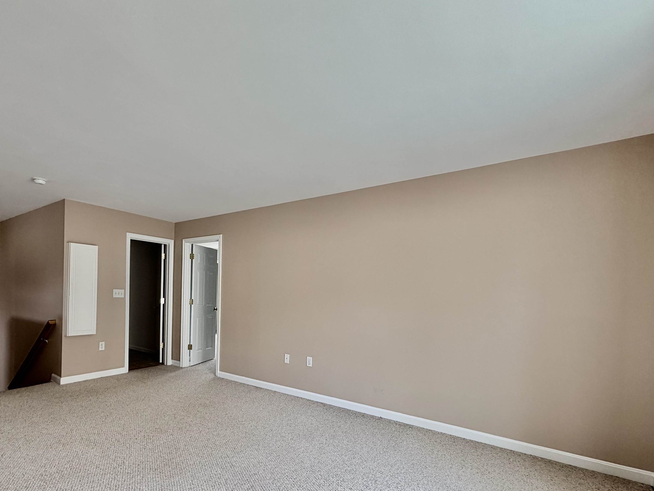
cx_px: 258
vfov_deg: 70.8
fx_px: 340
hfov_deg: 86.5
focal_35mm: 18
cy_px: 298
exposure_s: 1/121
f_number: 2.2
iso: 160
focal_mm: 2.22
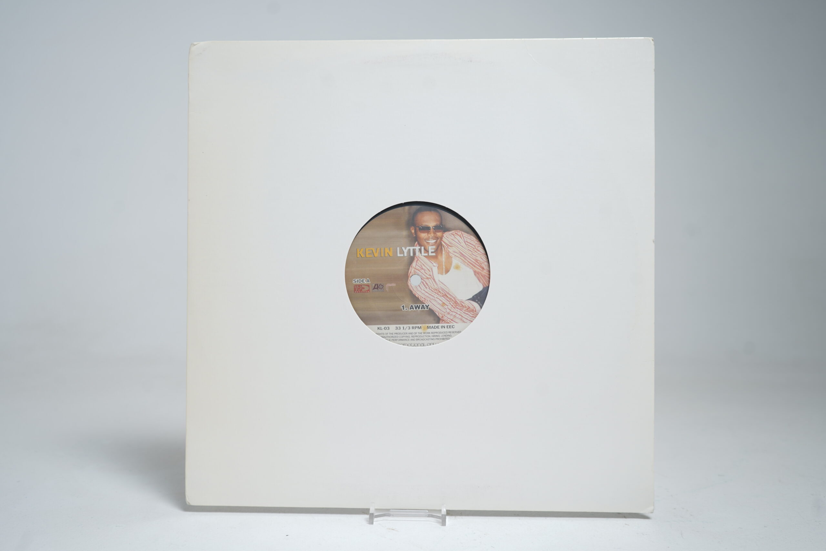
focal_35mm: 33
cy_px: 276
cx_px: 413
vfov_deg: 40.0
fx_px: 757
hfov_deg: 57.2
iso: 64
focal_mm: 33
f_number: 5
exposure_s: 1/8
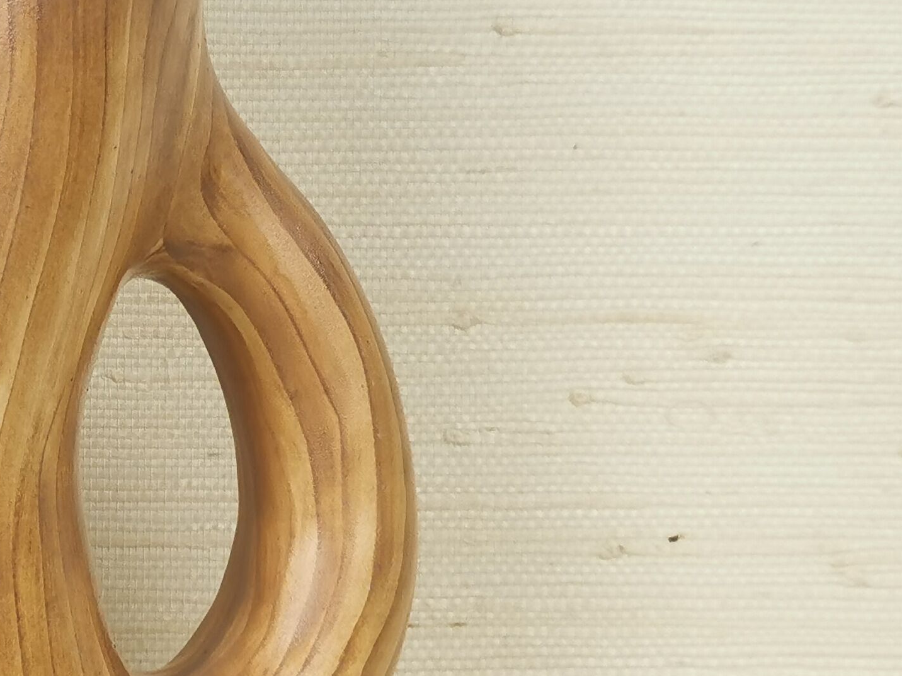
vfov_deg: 9.1
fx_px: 4247
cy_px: 264
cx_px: -110
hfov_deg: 11.9
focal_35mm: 163
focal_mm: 5.58
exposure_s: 1/100
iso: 50
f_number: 1.8
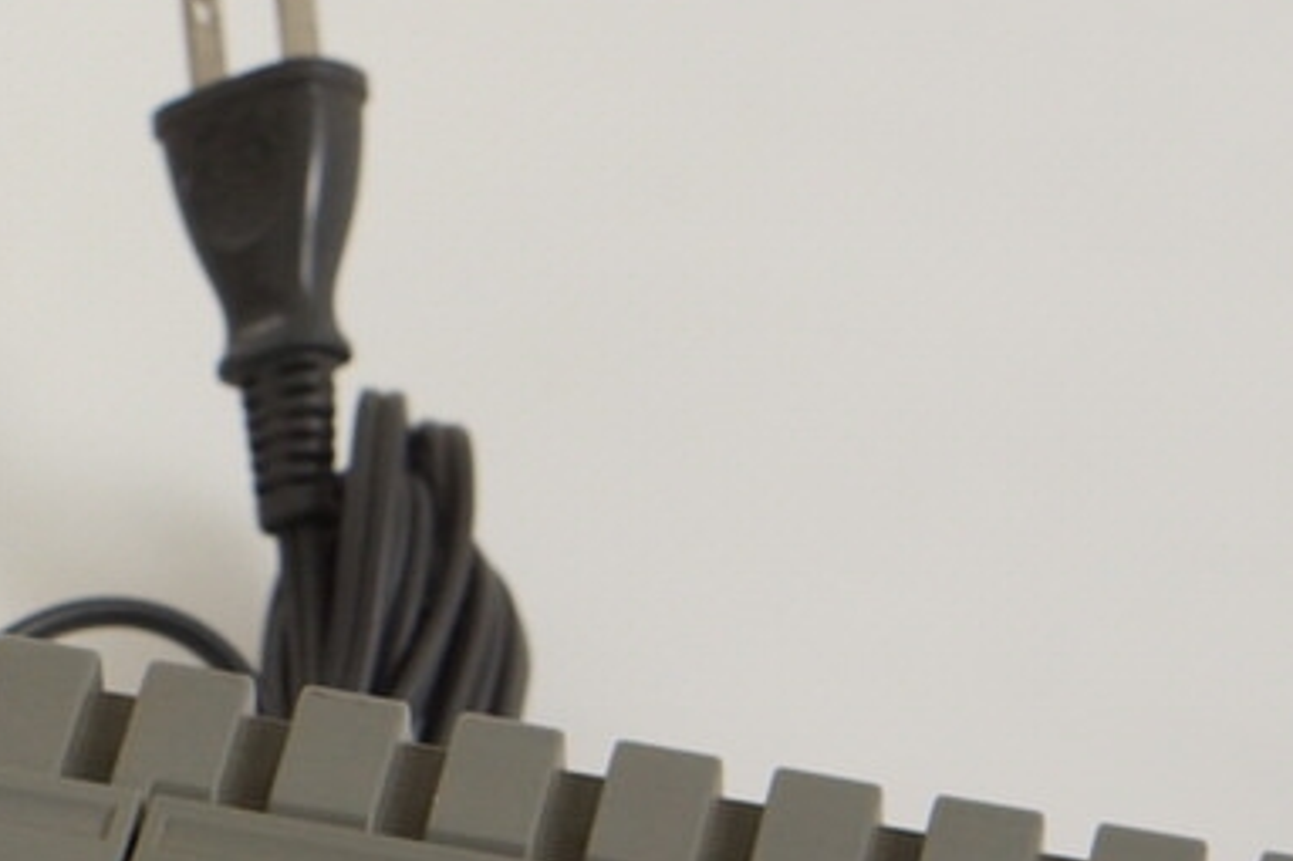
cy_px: 706
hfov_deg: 8.6
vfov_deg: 5.8
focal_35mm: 235
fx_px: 8436
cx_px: -641
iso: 640
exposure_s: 1/80
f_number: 6.3
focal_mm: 50
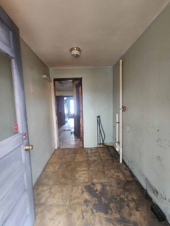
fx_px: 85
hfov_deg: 89.9
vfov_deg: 106.2
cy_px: 113
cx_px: 85
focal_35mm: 13
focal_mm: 2.2
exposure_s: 1/30
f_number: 2.2
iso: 640
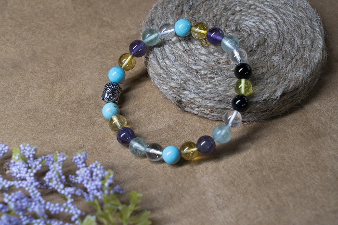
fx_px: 657
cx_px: 169
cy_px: 112
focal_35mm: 70
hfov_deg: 28.9
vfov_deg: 19.4
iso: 640
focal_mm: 70
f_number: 8
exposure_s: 1/160
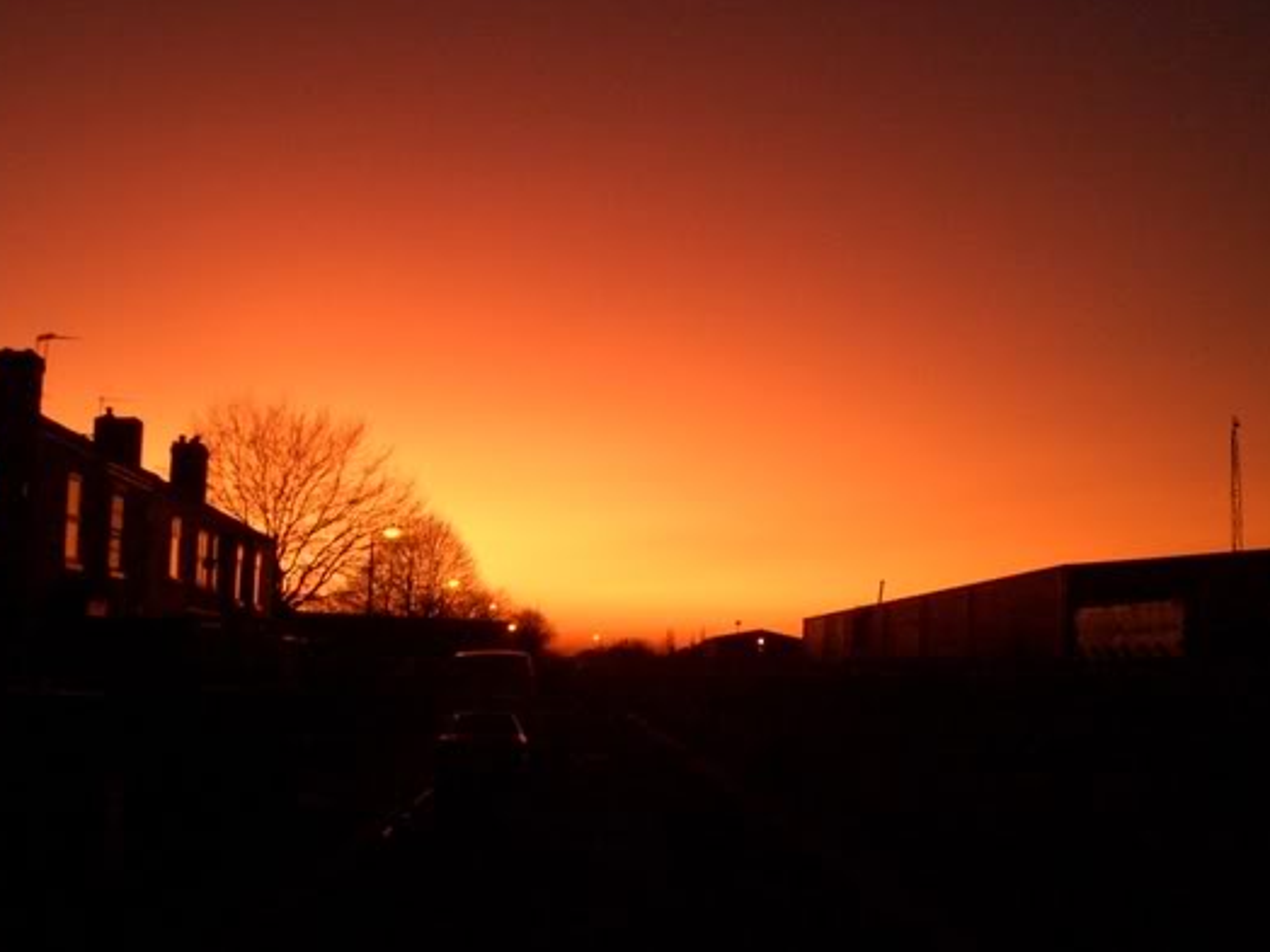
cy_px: 501
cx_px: 589
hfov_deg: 42.9
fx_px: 1614
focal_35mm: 44
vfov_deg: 32.9
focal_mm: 4.8
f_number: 4
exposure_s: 1/80
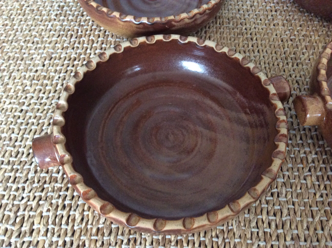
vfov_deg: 44.1
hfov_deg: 56.9
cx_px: 166
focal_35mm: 32
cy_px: 124
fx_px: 306
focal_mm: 3.3
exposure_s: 1/17
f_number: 2.4
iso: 250
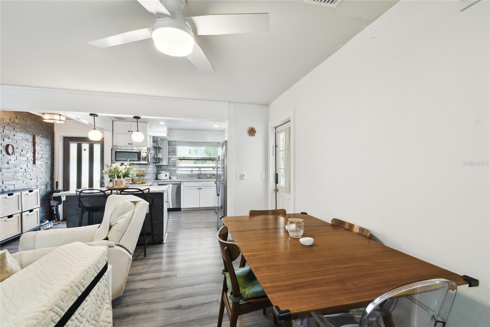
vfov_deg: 77.3
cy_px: 164
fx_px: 204
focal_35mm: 15
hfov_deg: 100.4
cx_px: 245
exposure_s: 1/6
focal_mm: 10
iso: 100
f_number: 7.1
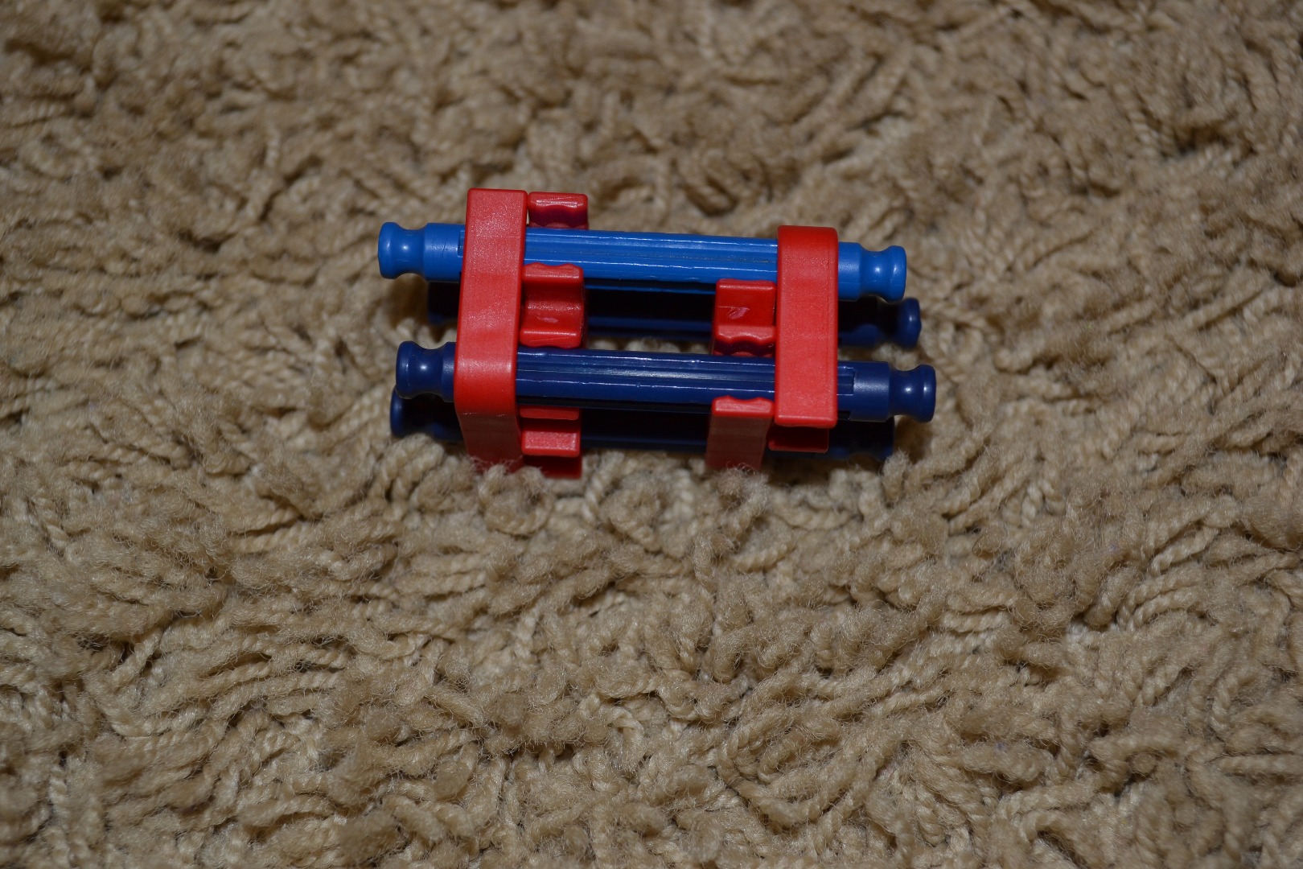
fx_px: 1737
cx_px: 652
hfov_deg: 41.1
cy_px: 434
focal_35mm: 48
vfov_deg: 28.1
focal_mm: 32
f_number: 4.8
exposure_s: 1/60
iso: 250
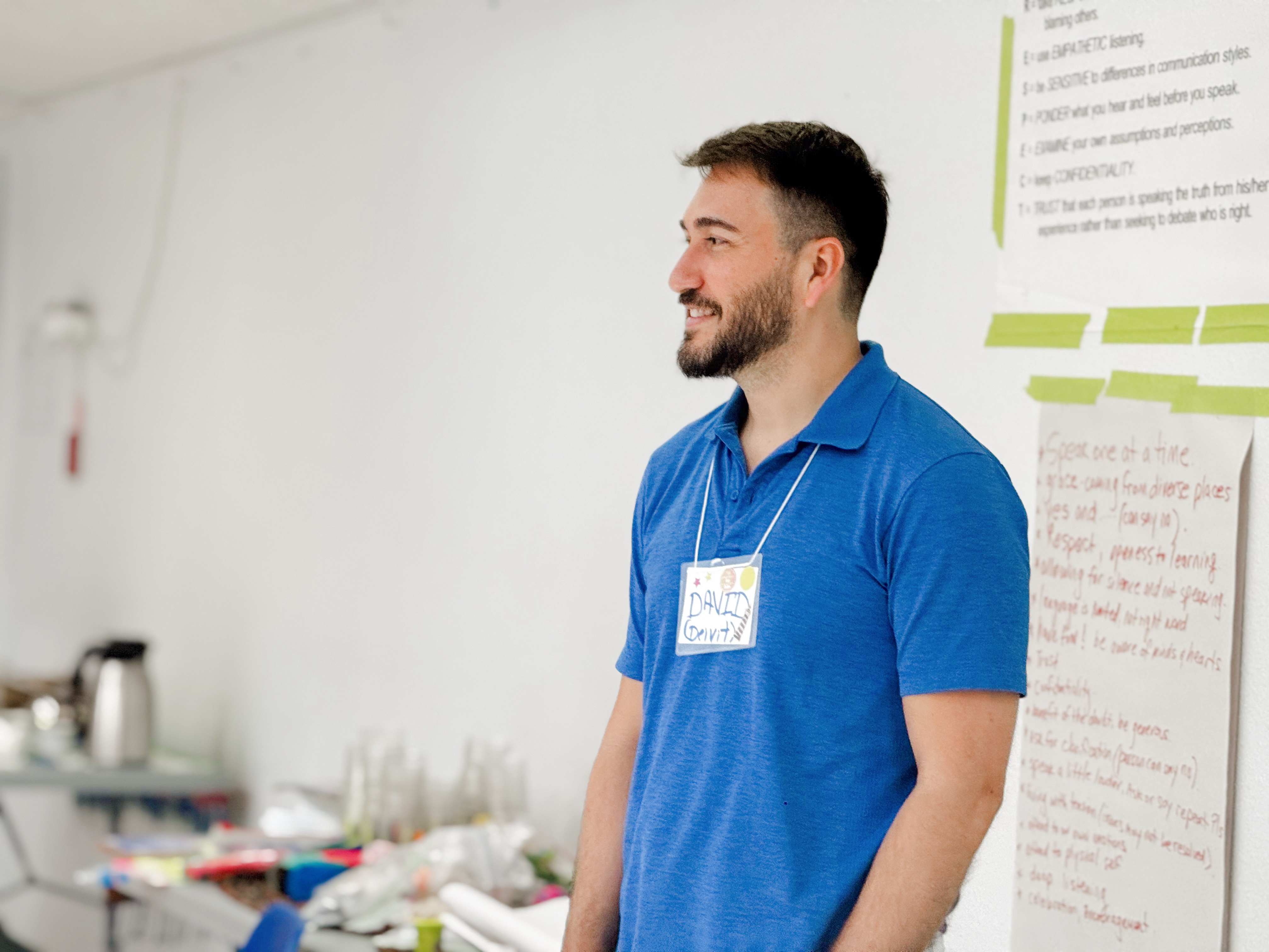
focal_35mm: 120
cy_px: 476
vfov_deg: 12.3
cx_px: 634
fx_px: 4399
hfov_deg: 16.4
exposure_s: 1/120
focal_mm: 15.66
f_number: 2.8
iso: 160
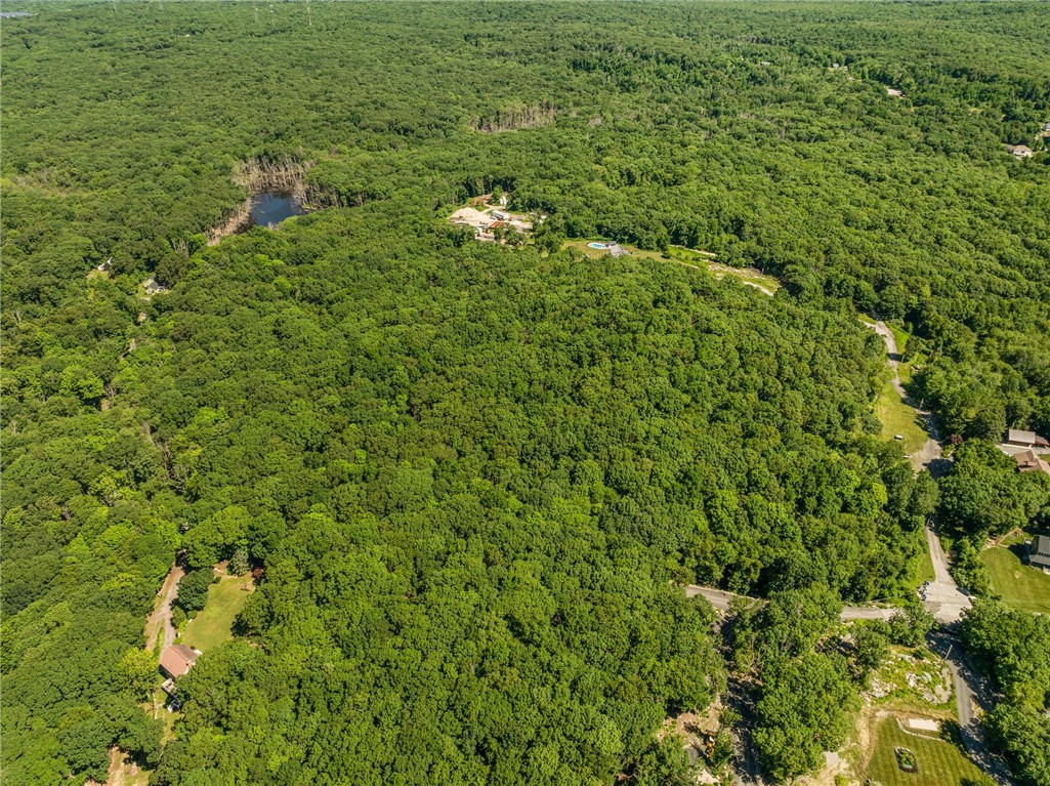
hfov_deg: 71.6
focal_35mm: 24
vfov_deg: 56.7
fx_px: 727
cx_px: 525
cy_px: 393
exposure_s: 1/320
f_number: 2.8
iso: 100
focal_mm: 12.29
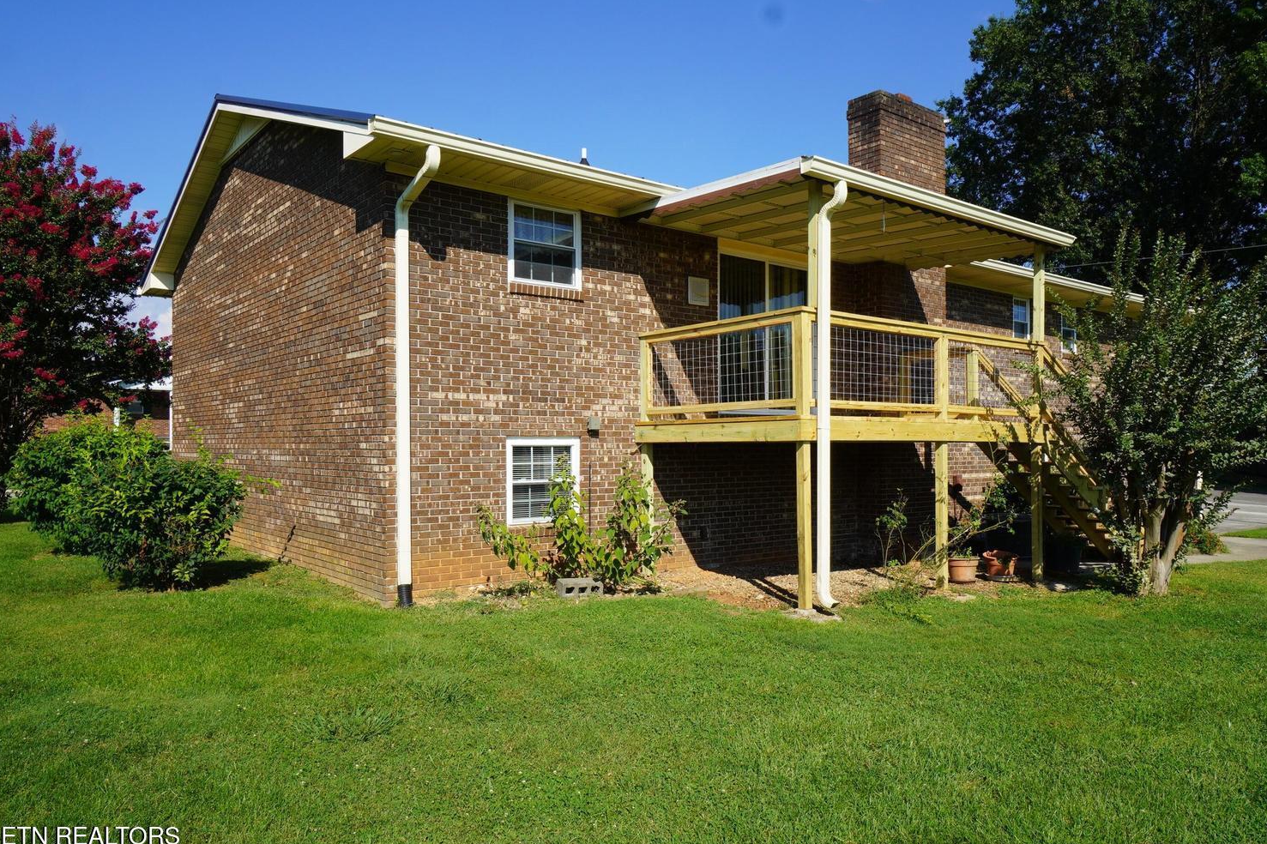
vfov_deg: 51.3
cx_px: 656
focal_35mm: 25
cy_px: 437
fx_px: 880
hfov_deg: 71.5
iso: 100
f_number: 10
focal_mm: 16
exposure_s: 1/160
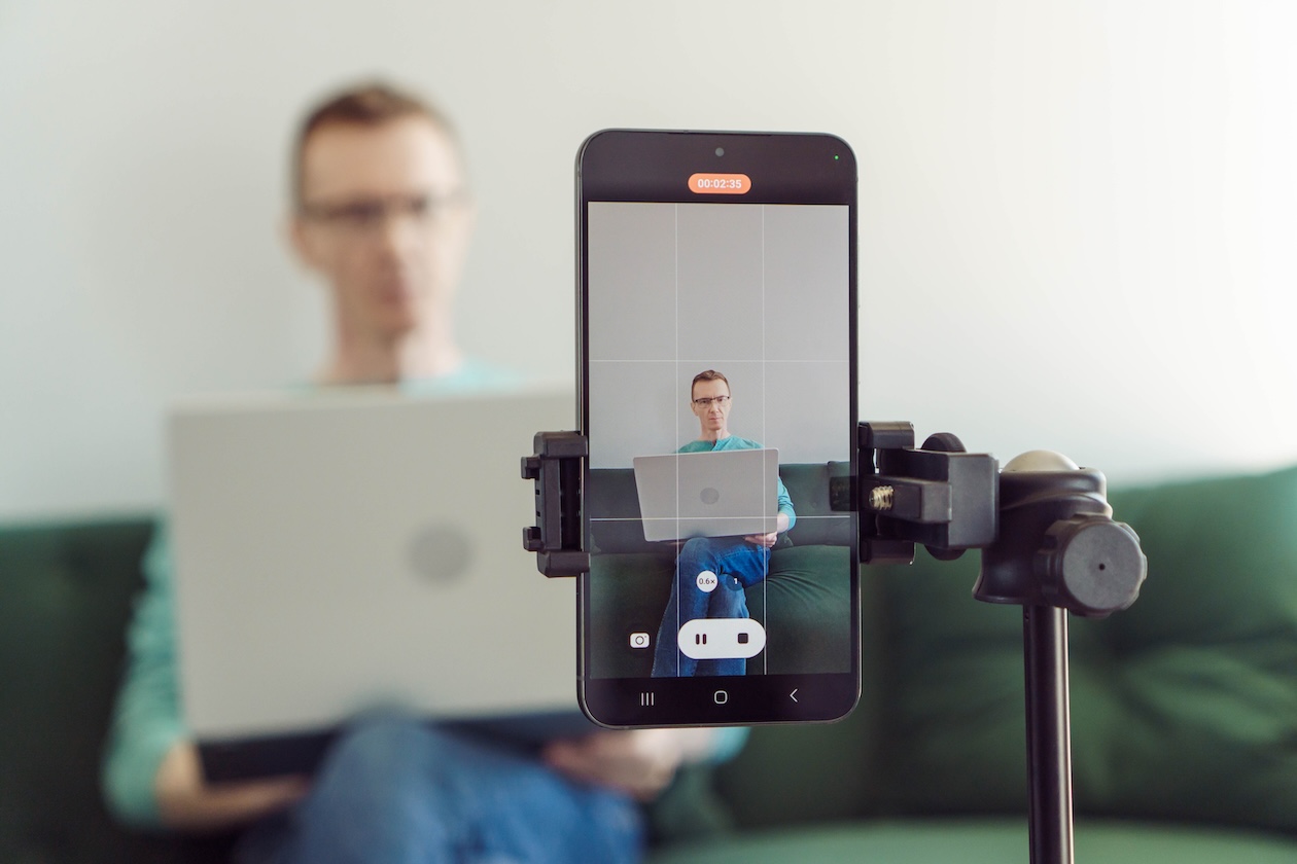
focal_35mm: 52
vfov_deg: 25.8
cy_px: 432
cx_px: 648
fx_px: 1891
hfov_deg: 37.9
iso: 320
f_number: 3.2
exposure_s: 1/125
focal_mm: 35
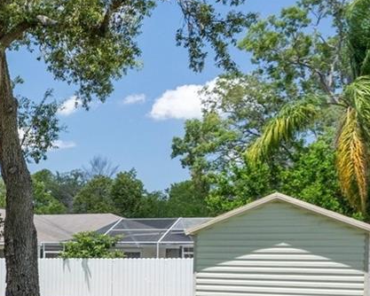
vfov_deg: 20.7
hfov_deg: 20.8
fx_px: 789
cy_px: 278
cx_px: -240
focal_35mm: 72
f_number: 8
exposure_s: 1/250
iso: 400
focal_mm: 20
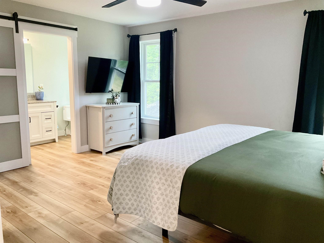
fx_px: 271
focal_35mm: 29
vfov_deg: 48.2
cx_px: 162
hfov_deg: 61.7
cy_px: 122
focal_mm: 3
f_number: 1.8
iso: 200
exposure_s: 1/60
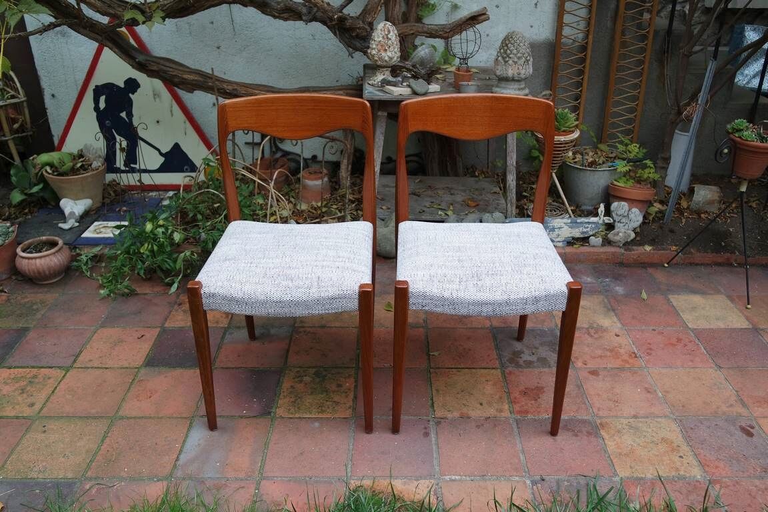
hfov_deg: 61.9
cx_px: 384
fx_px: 640
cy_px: 256
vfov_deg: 43.6
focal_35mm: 30
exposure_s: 1/40
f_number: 3.5
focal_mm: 20
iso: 400
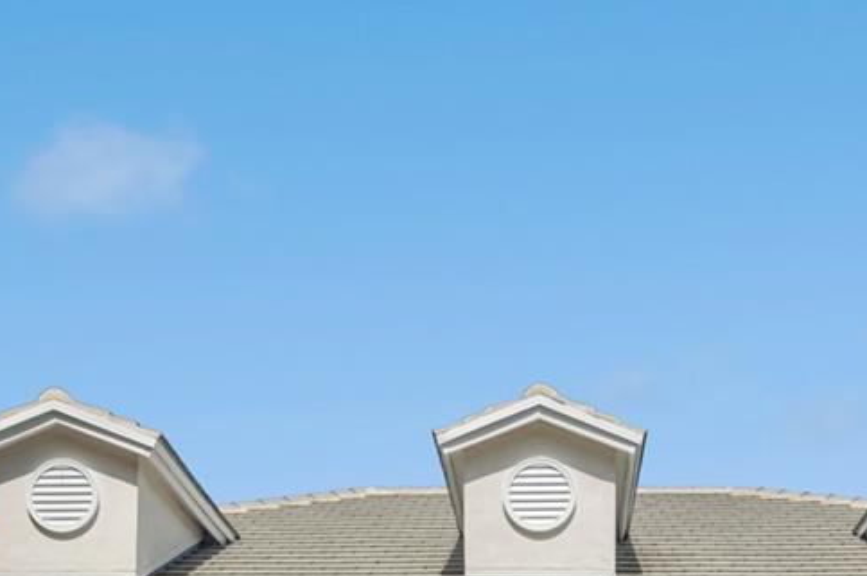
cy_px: 897
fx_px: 1516
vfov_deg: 18.7
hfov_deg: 31.8
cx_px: 528
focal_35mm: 63
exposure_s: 1/640
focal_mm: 19
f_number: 8
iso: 200
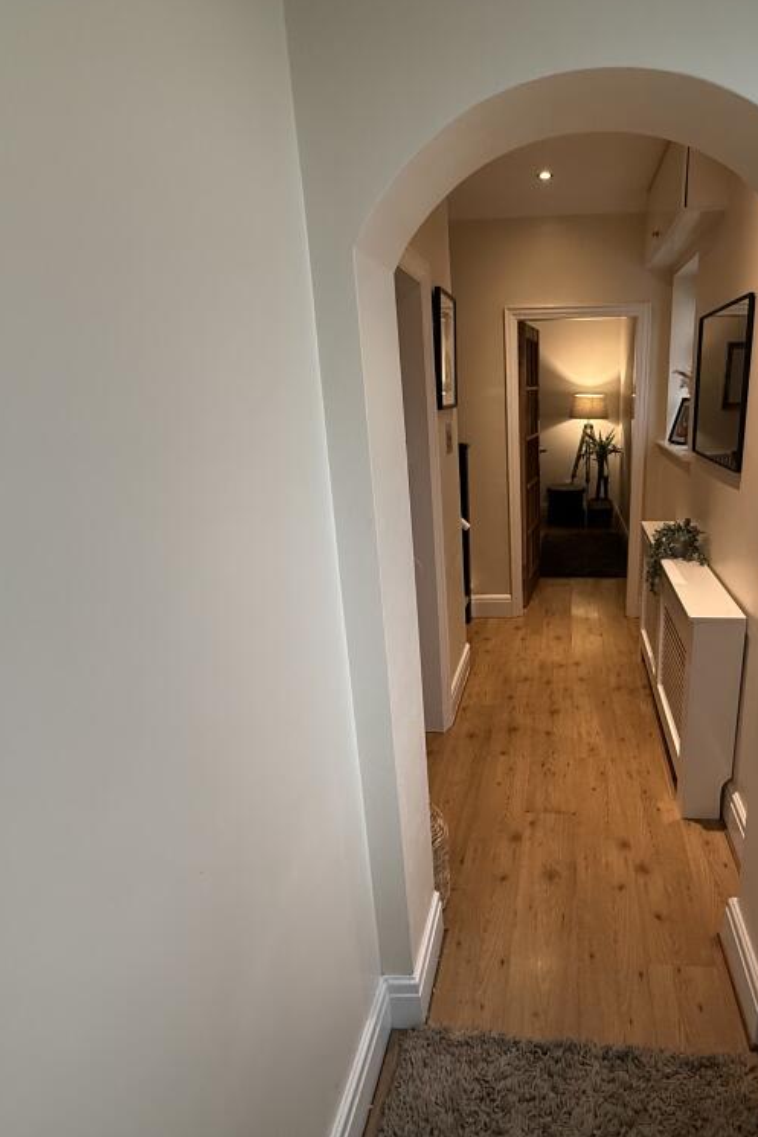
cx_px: 529
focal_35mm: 20
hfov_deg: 59.8
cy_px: 567
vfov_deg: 84.0
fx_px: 632
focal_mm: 2.22
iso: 400
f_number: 2.2
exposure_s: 1/91
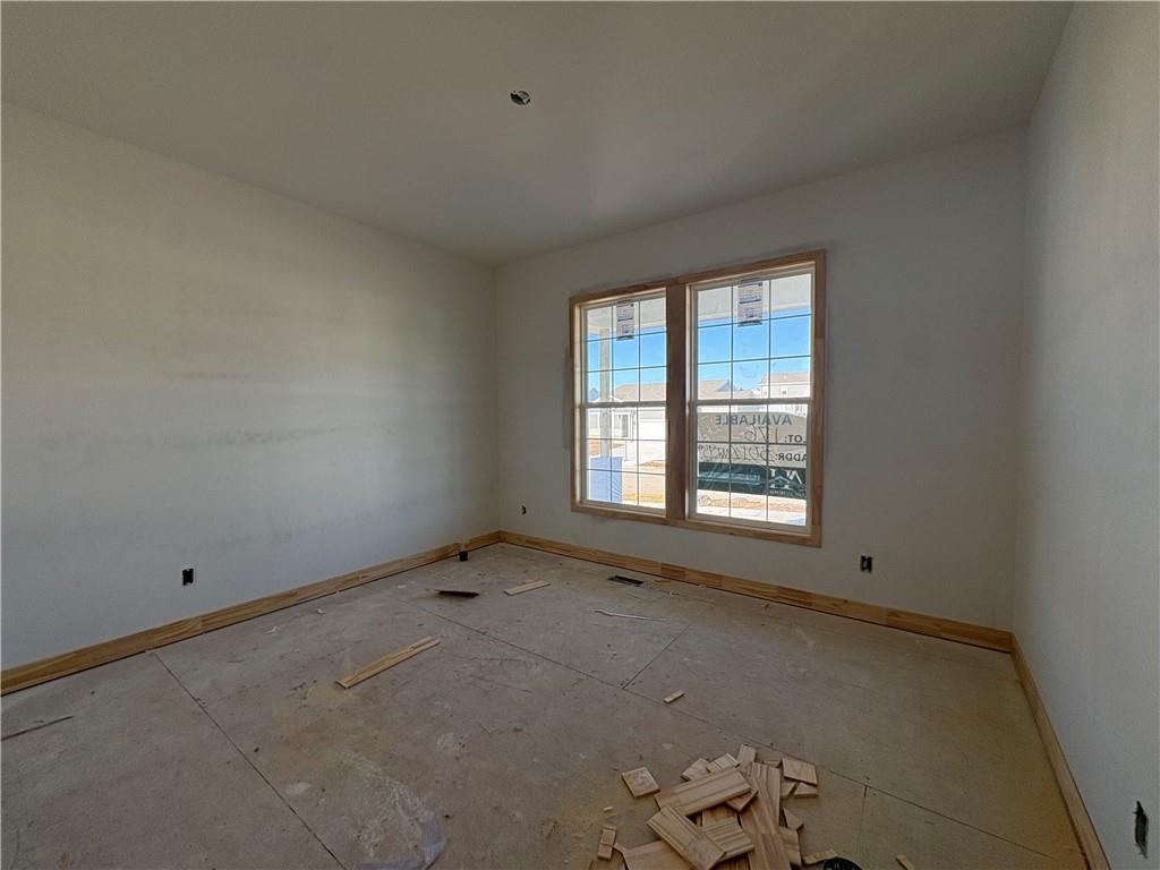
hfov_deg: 102.1
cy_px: 435
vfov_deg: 85.7
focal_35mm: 14
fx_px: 469
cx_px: 580
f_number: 2.2
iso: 64
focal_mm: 2.22
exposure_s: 1/234
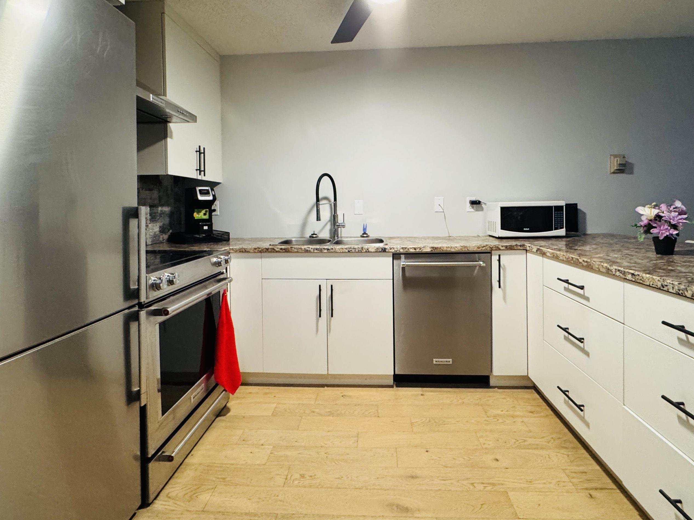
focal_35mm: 17
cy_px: 215
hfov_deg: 91.0
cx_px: 360
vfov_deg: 74.1
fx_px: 341
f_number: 2.2
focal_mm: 2.22
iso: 500
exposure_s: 1/60
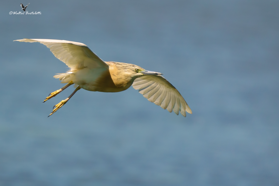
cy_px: 93
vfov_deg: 1.6
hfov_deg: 2.5
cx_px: 140
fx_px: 6509
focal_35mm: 840
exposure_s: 1/3200
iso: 640
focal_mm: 840
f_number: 9
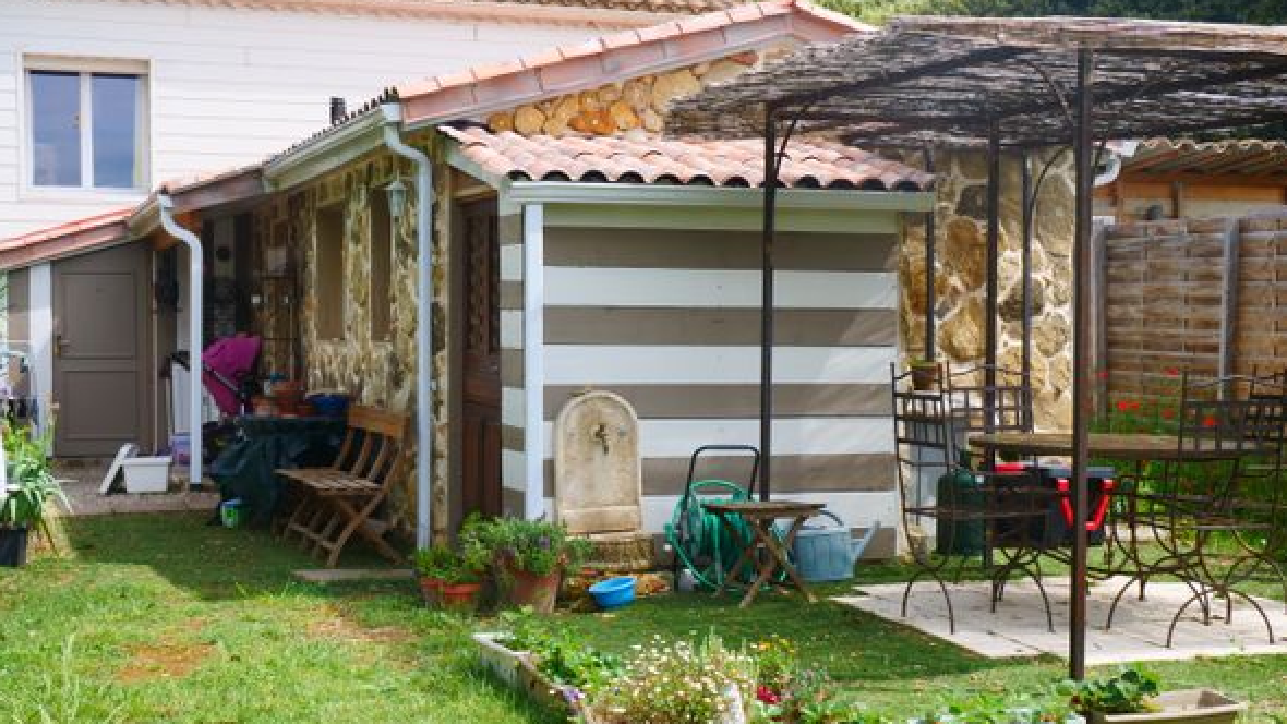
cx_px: 646
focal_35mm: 51
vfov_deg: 23.5
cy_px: 427
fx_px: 1741
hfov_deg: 40.6
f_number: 8
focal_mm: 23
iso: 200
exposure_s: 1/320
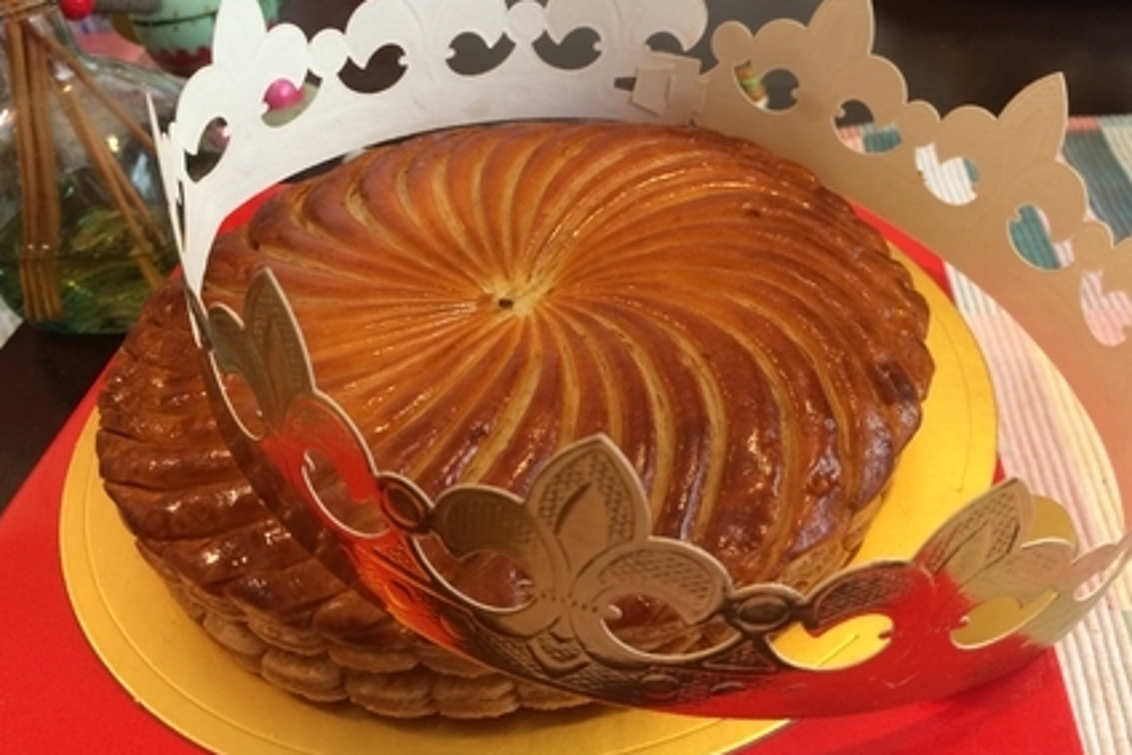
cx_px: 590
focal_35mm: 32
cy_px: 360
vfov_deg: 41.1
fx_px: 1007
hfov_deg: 58.7
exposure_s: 1/33
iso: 160
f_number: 2.2
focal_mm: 4.15
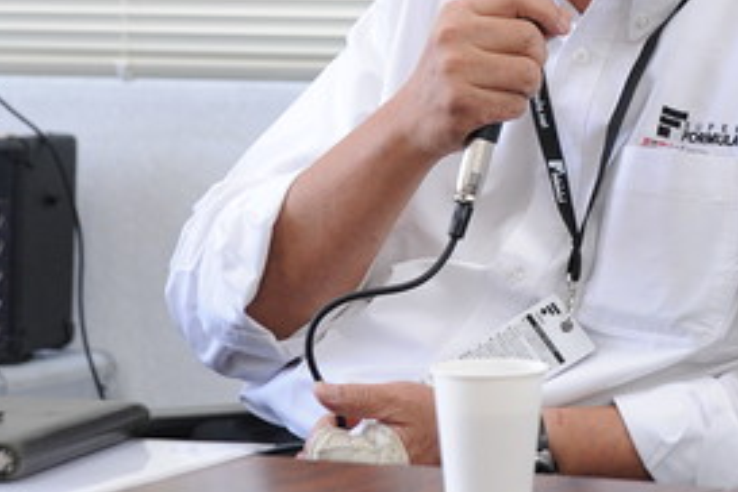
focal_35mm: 198
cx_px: 873
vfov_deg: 6.9
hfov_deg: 10.2
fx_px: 4059
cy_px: -5
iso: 1600
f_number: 5.6
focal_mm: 75
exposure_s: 1/125
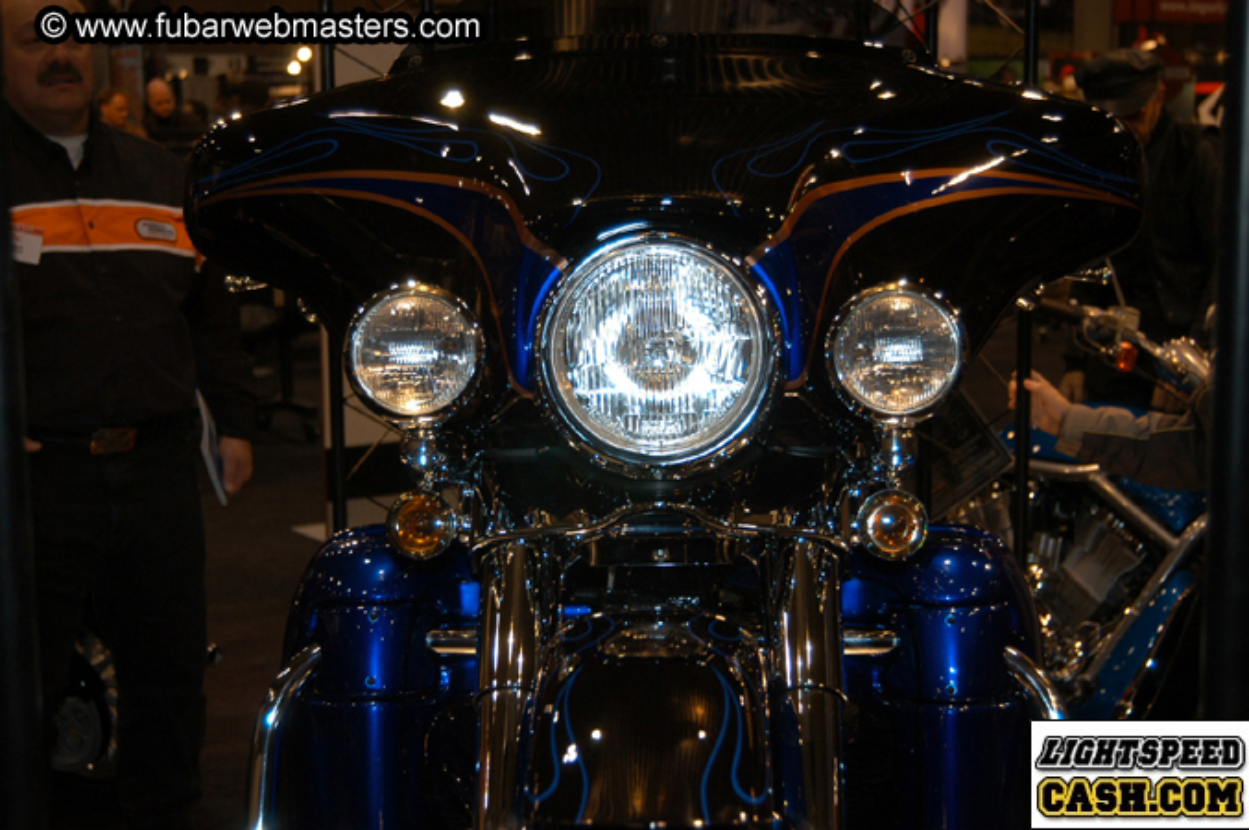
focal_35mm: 60
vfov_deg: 22.6
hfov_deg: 33.4
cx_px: 624
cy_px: 415
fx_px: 2080
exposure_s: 1/60
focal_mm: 40
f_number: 5
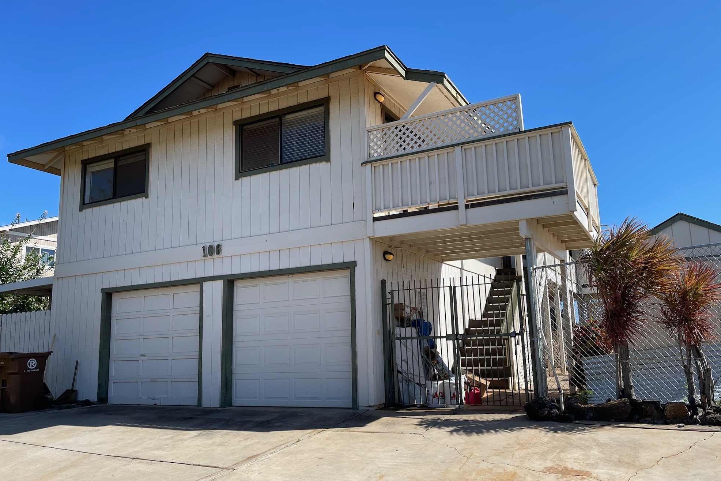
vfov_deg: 47.9
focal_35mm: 27
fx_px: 541
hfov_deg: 67.4
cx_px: 370
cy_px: 249
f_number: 1.6
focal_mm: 5.1
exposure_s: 1/3003
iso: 32
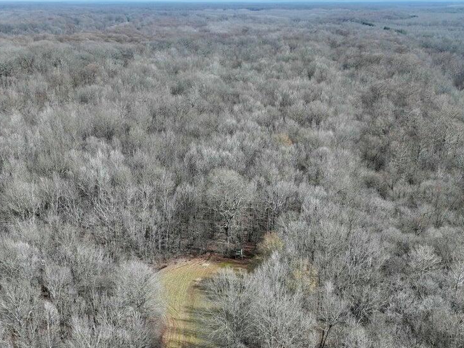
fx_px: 603
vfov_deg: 30.8
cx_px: 194
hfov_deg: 42.0
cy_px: 309
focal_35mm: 45
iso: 100
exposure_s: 1/1600
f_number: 2.8
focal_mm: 12.29
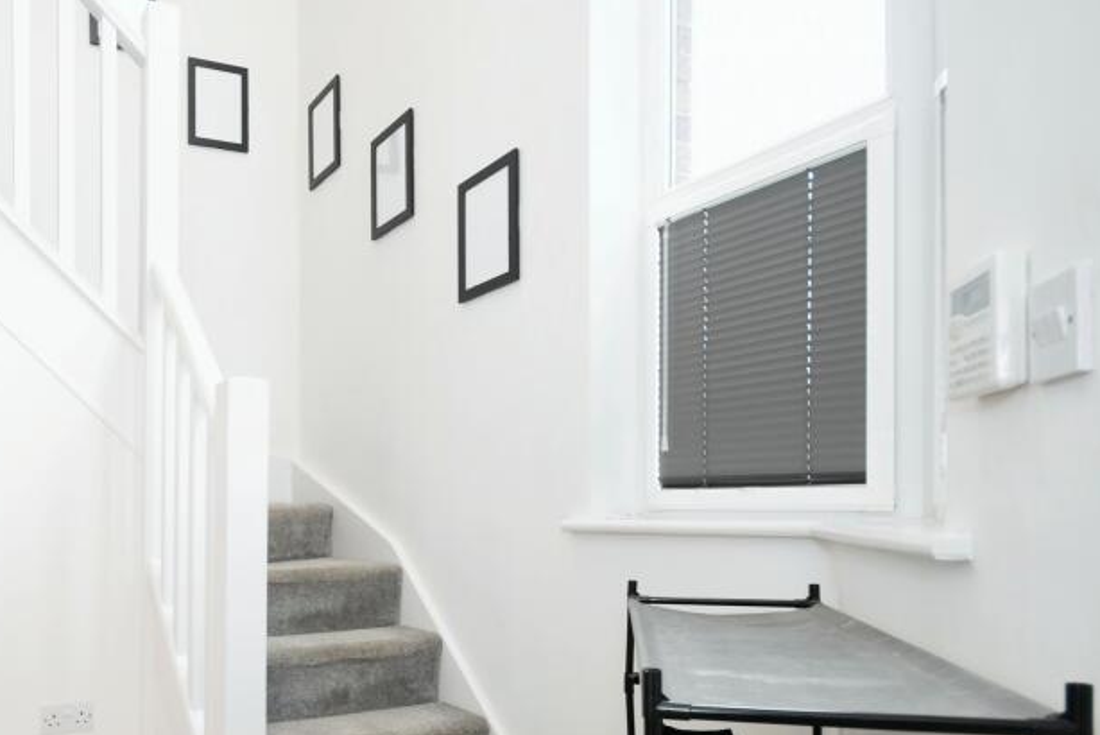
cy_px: 508
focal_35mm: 25
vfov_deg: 50.1
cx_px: 262
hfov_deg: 66.5
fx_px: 764
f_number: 8
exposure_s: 1/60
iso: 400
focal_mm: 10
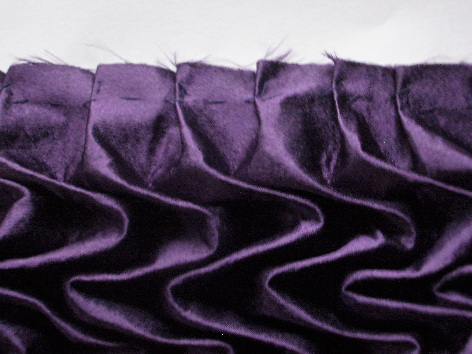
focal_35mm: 62
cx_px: 236
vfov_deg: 23.7
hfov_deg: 31.2
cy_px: 177
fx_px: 845
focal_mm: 10.2
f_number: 3.5
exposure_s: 1/8
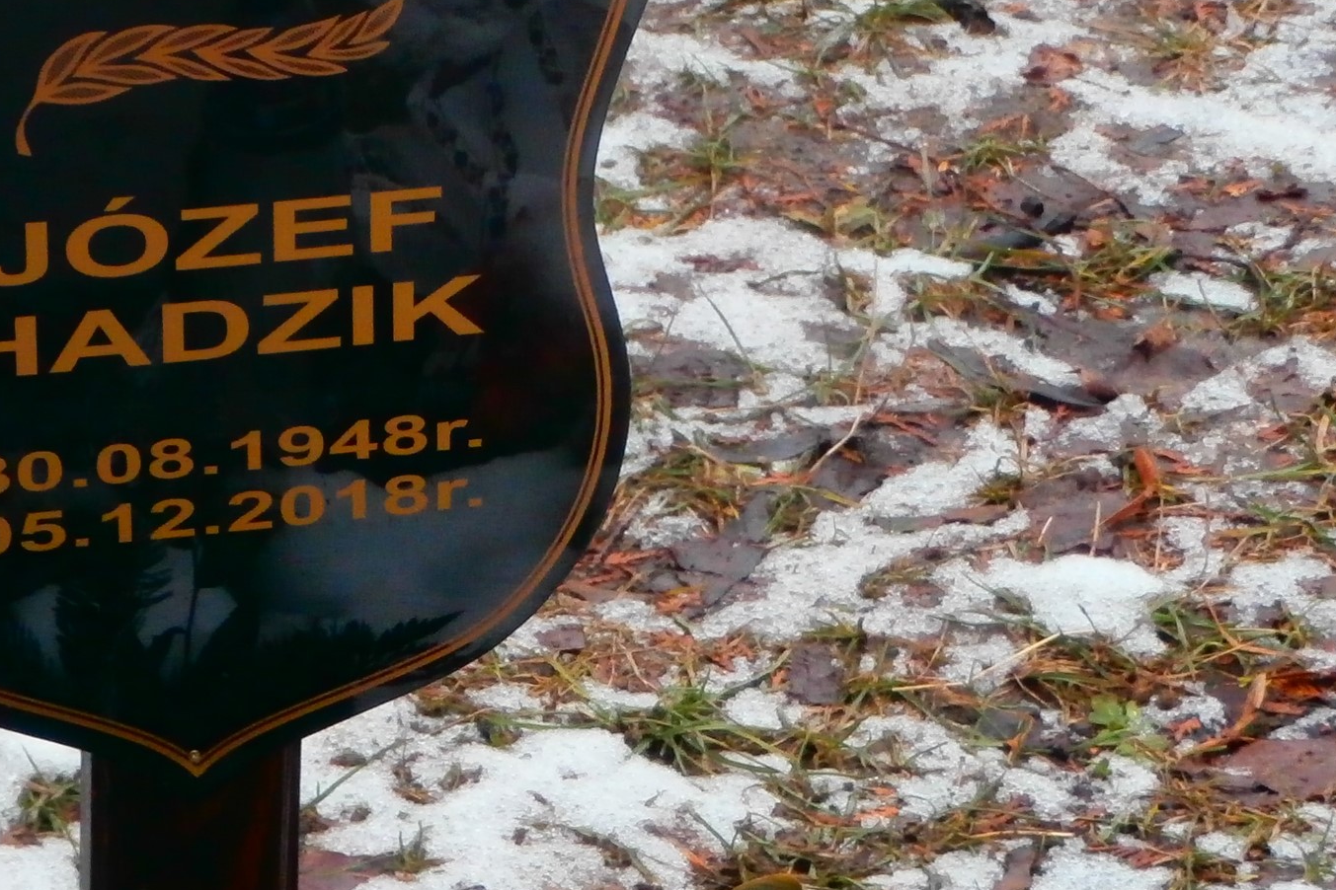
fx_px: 7347
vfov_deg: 6.9
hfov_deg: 10.3
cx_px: 143
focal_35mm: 198
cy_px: 306
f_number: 5
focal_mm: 15.16
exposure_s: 1/100
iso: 200
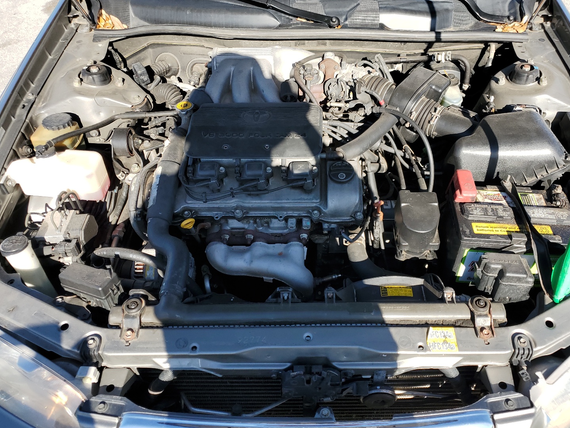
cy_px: 217
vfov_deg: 48.2
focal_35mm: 29
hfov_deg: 61.5
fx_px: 478
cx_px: 317
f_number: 1.5
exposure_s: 1/1111
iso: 50
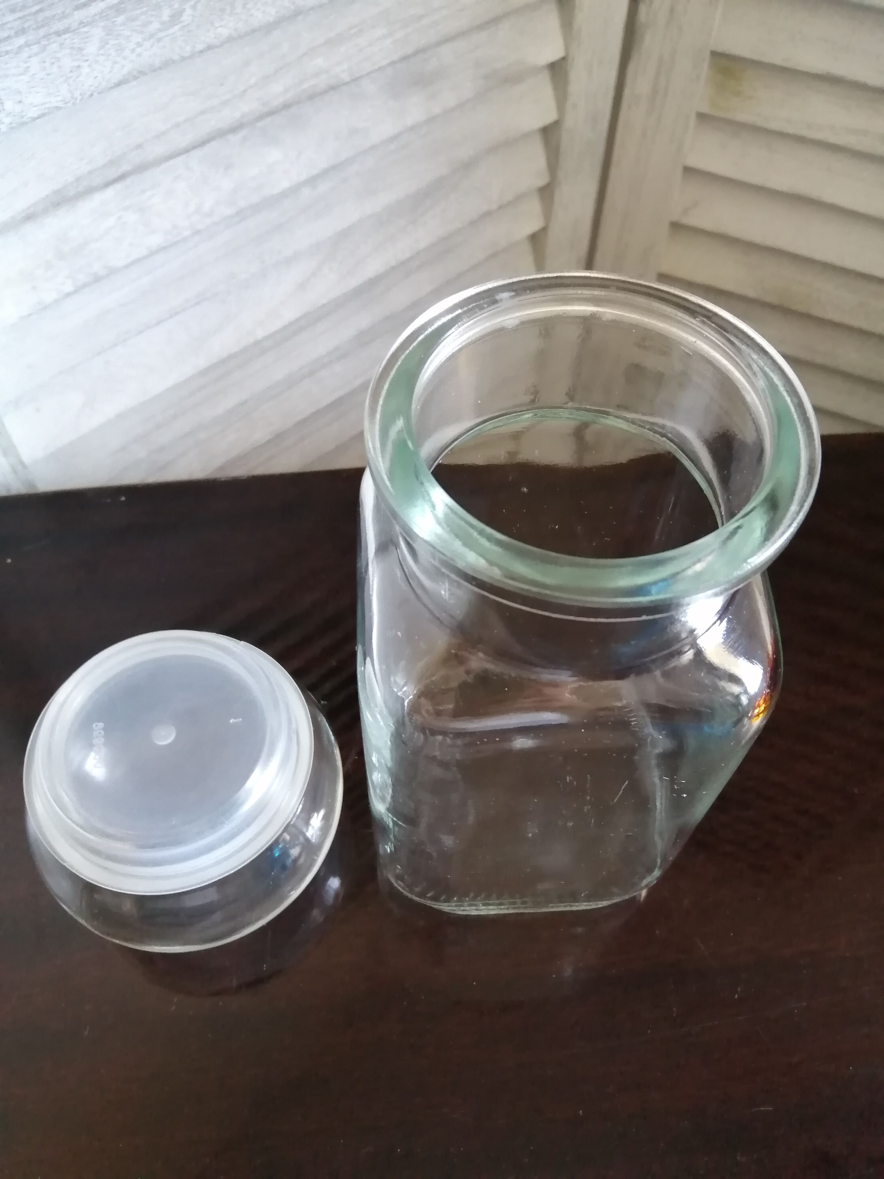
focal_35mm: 26
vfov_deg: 67.3
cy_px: 590
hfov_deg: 53.1
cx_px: 442
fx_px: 885
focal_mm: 3.6
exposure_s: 1/25
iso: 400
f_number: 1.8
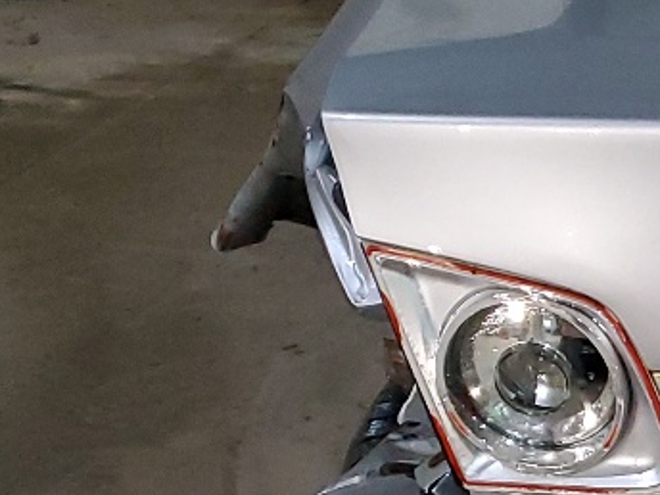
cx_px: 1184
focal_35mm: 121
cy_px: 378
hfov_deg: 14.4
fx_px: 2307
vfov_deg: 12.2
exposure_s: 1/60.2
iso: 227
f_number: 1.5
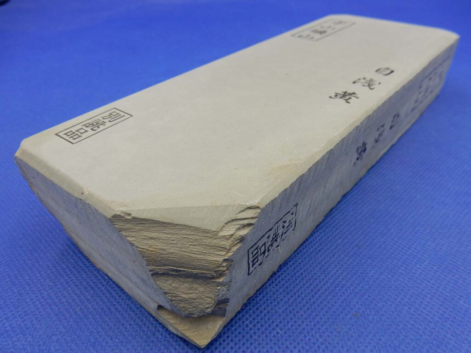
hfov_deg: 69.4
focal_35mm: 25
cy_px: 176
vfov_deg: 54.9
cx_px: 236
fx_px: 340
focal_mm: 4.5
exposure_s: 1/100
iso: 125
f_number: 3.7
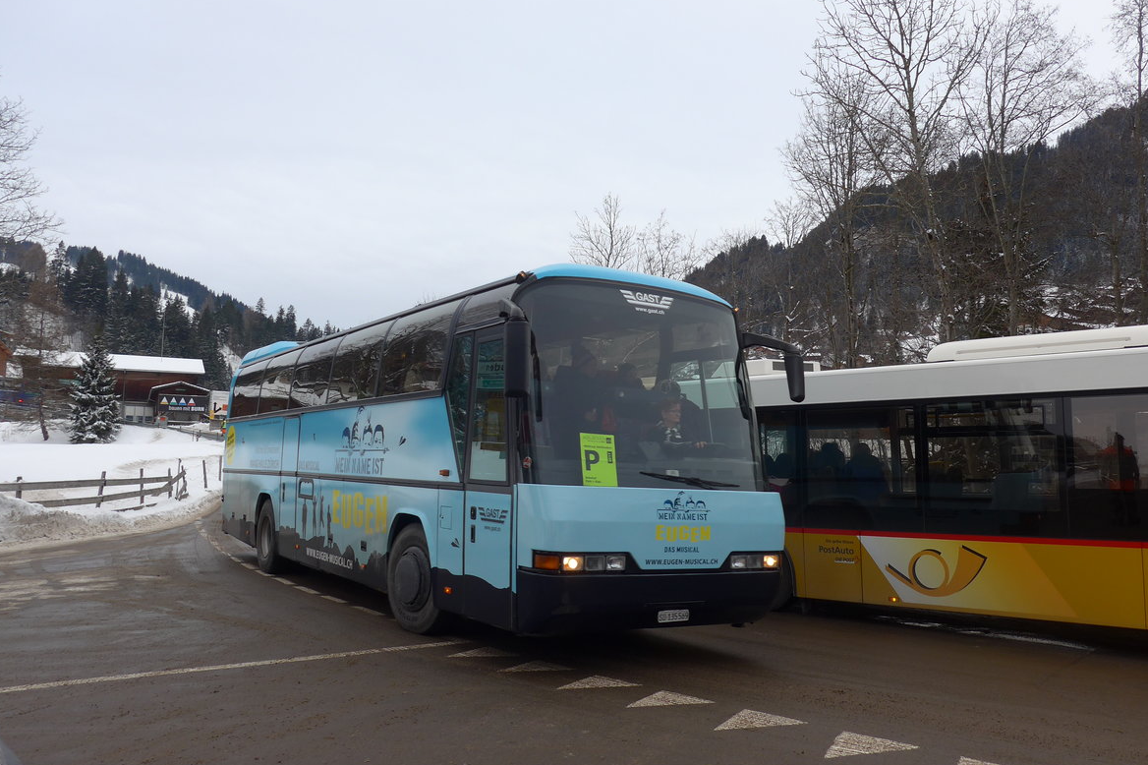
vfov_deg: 42.3
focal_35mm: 31
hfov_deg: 60.3
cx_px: 567
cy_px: 381
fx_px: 988
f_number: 2.8
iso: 80
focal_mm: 6
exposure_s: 1/320
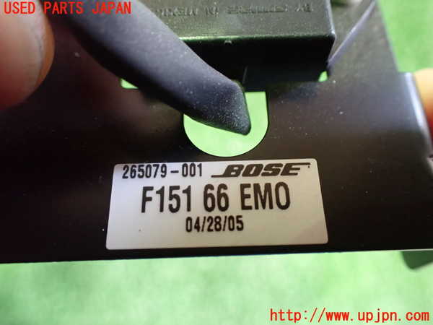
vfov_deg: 46.8
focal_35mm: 30
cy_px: 162
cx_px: 216
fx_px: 375
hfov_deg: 60.0
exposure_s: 1/30
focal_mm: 5.4
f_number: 2.3
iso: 1250
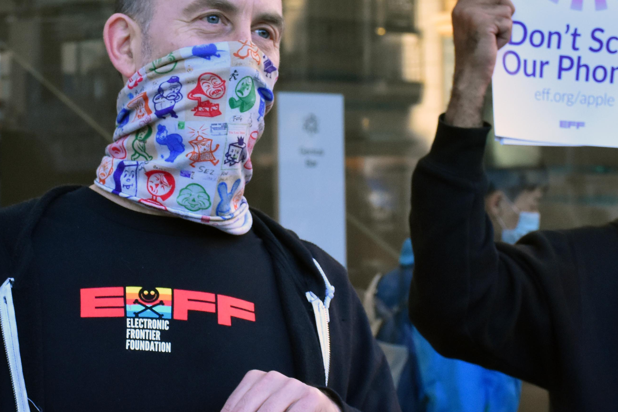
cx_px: 250
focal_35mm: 145
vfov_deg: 9.5
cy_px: 170
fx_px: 2489
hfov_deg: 14.1
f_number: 7.1
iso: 1600
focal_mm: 42
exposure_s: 1/250
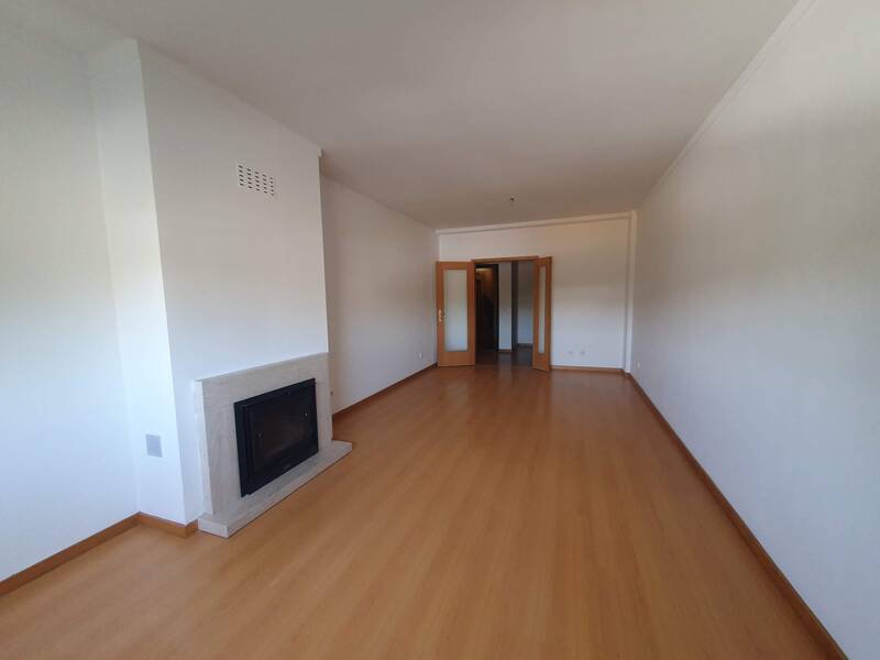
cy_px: 330
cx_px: 440
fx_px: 330
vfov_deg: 89.9
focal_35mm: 13
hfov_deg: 106.2
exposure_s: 1/50
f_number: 2.2
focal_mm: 1.8
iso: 160
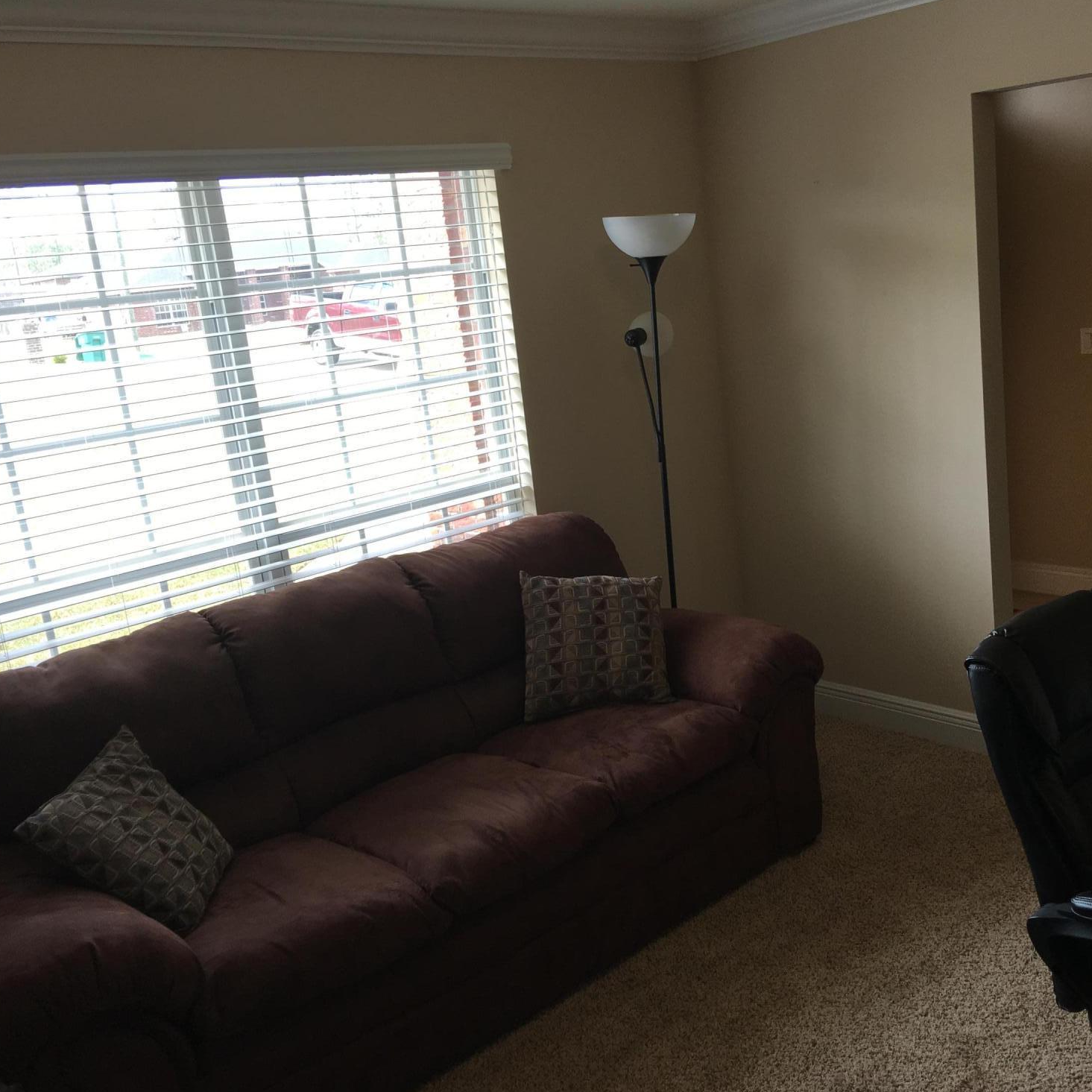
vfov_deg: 47.2
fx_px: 1249
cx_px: 615
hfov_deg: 47.1
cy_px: 556
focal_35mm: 35
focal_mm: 4.15
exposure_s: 1/120
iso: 32
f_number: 2.2
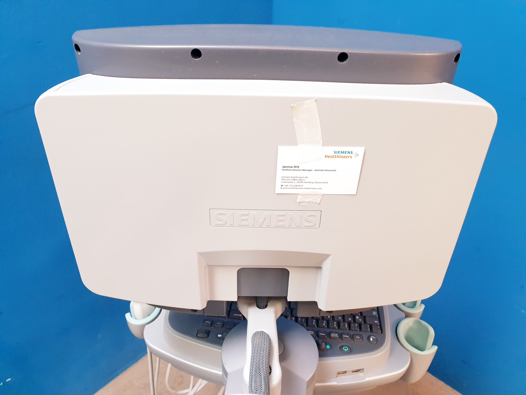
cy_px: 198
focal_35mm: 26
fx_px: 395
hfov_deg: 67.3
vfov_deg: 53.1
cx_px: 263
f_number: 2.4
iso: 250
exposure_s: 1/50
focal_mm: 4.3
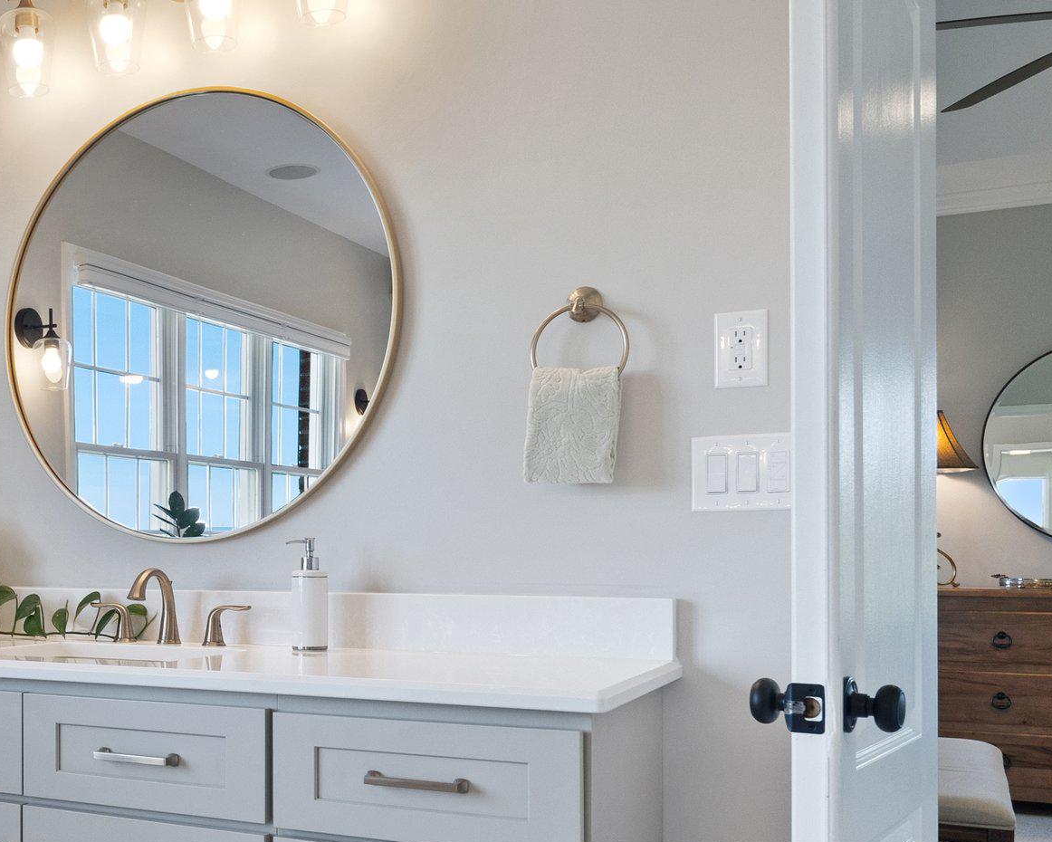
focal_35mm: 43
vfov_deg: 34.7
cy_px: 531
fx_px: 1339
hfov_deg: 40.5
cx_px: 162
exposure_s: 1/25
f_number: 8
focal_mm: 17.5
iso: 800
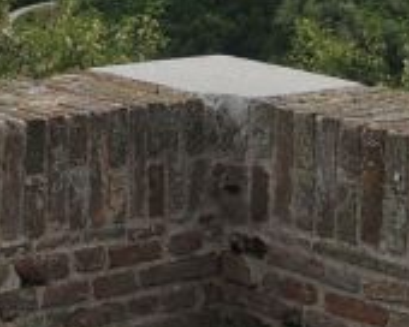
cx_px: -330
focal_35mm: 141
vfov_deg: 10.5
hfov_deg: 12.5
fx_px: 1707
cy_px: -176
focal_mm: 4.3
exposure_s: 1/1250
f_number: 2.8
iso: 100
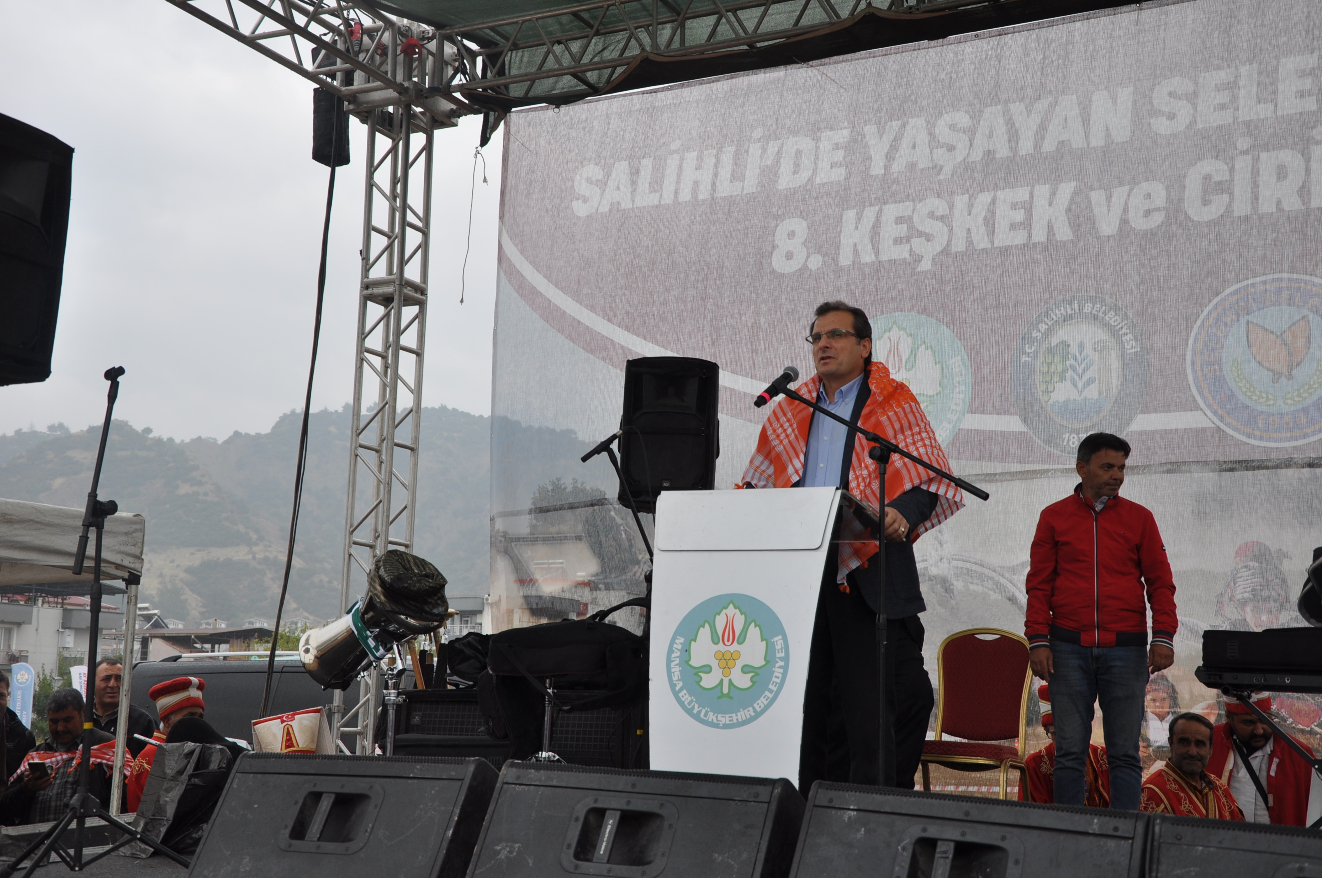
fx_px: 1871
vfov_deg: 26.4
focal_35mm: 51
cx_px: 661
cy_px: 439
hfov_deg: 38.9
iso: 200
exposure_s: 1/200
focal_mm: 34
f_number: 7.1
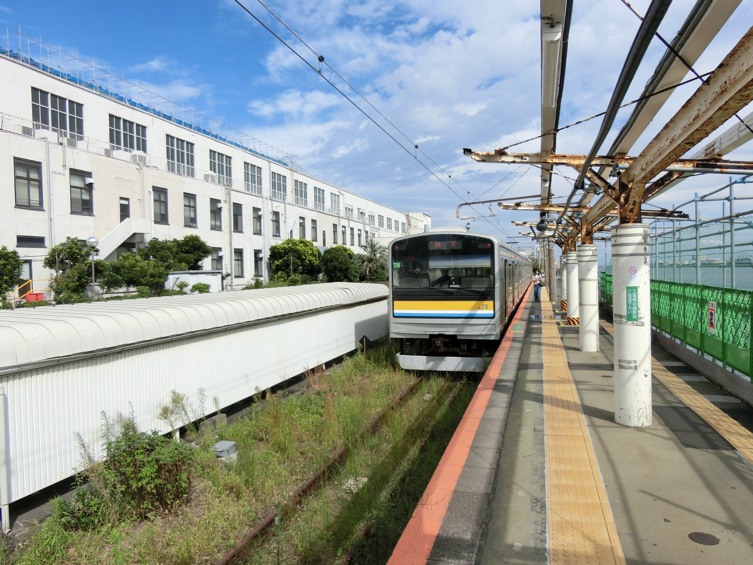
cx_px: 376
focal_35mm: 25
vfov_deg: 54.9
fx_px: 544
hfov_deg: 69.4
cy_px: 282
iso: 80
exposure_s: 1/320
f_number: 7
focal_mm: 4.5
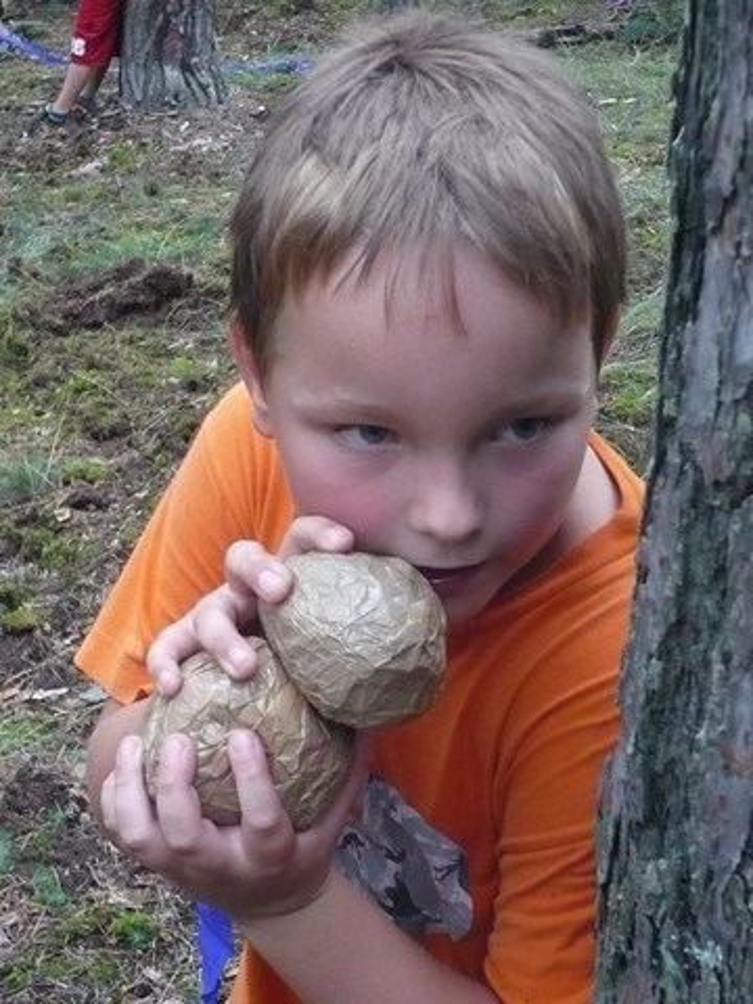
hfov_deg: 21.6
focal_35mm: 68
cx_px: 376
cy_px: 502
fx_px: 1972
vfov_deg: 28.6
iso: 400
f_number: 3.4
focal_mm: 8.3
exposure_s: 1/125
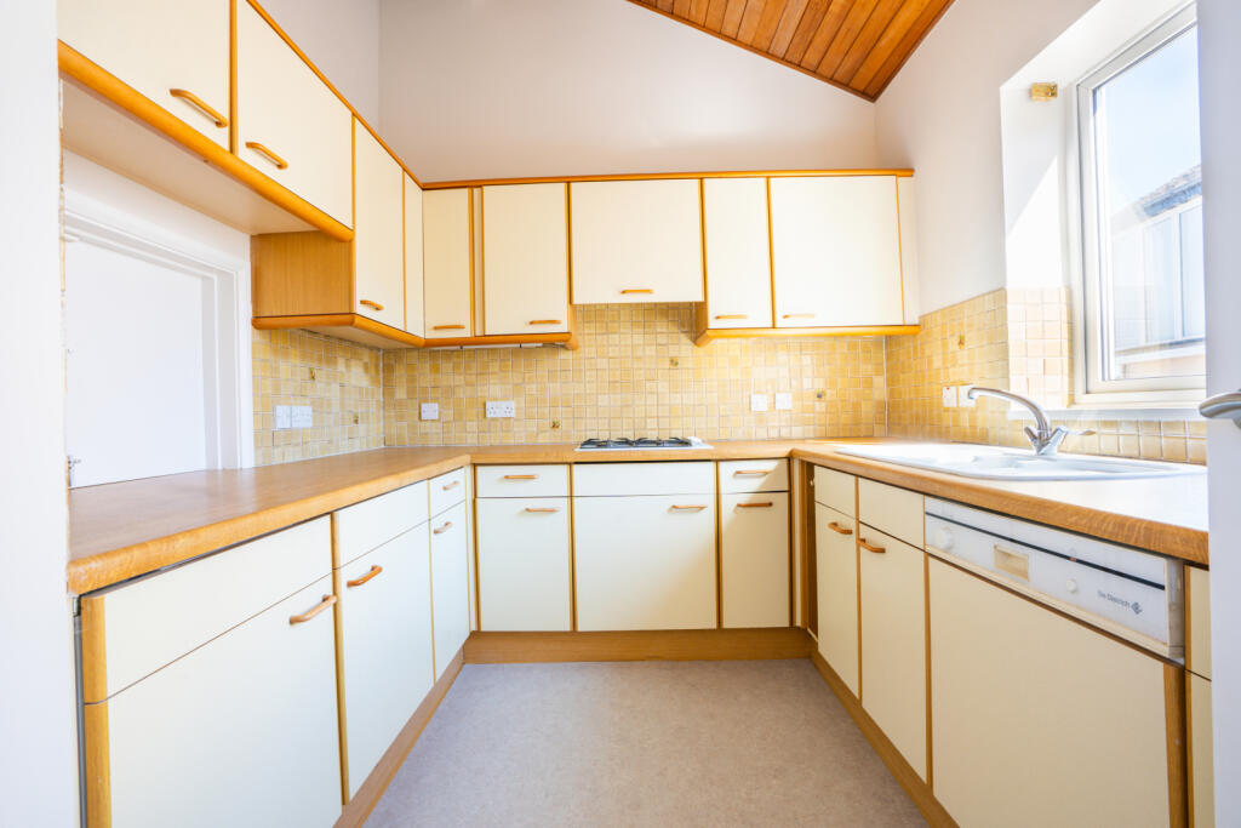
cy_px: 414
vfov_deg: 73.8
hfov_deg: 96.7
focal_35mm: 16
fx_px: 552
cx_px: 620
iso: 200
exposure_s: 1/30
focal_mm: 16
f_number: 11
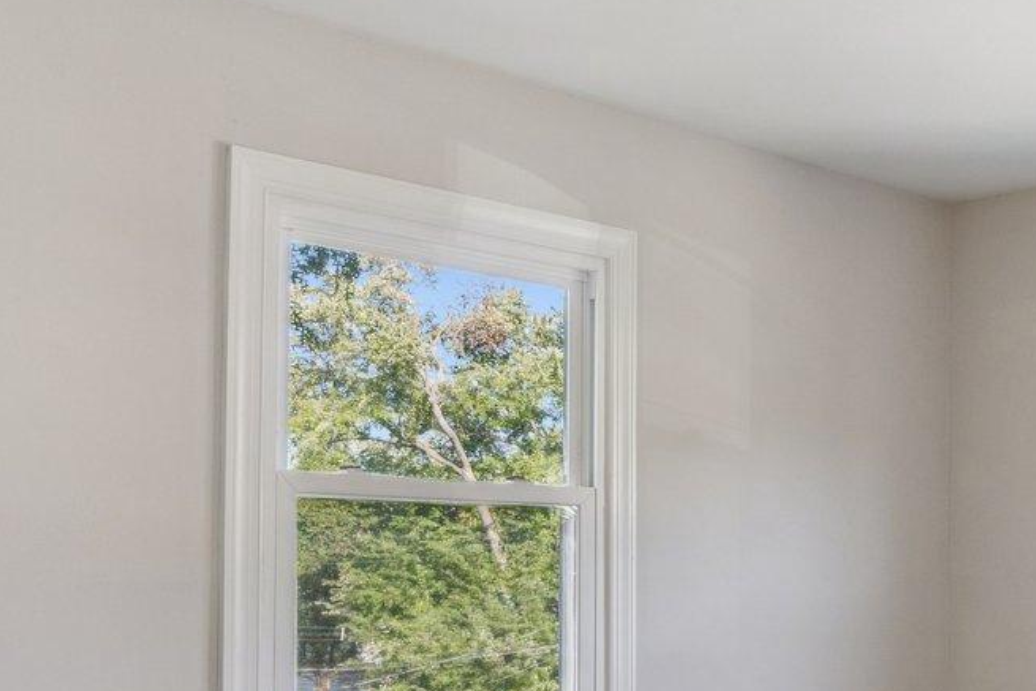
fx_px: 1484
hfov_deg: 36.4
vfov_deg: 25.9
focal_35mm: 52
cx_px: 906
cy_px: 526
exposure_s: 1/30
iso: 200
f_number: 7.1
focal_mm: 11
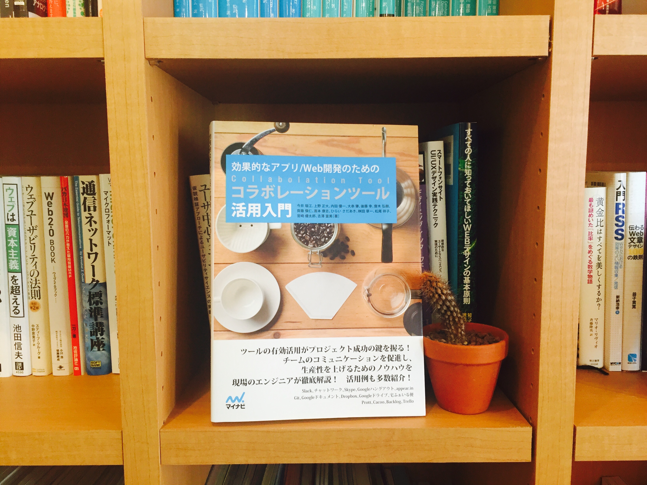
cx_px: 324
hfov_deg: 61.7
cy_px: 242
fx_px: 542
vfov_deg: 48.2
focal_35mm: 29
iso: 100
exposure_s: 1/30
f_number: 2.2
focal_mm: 4.15
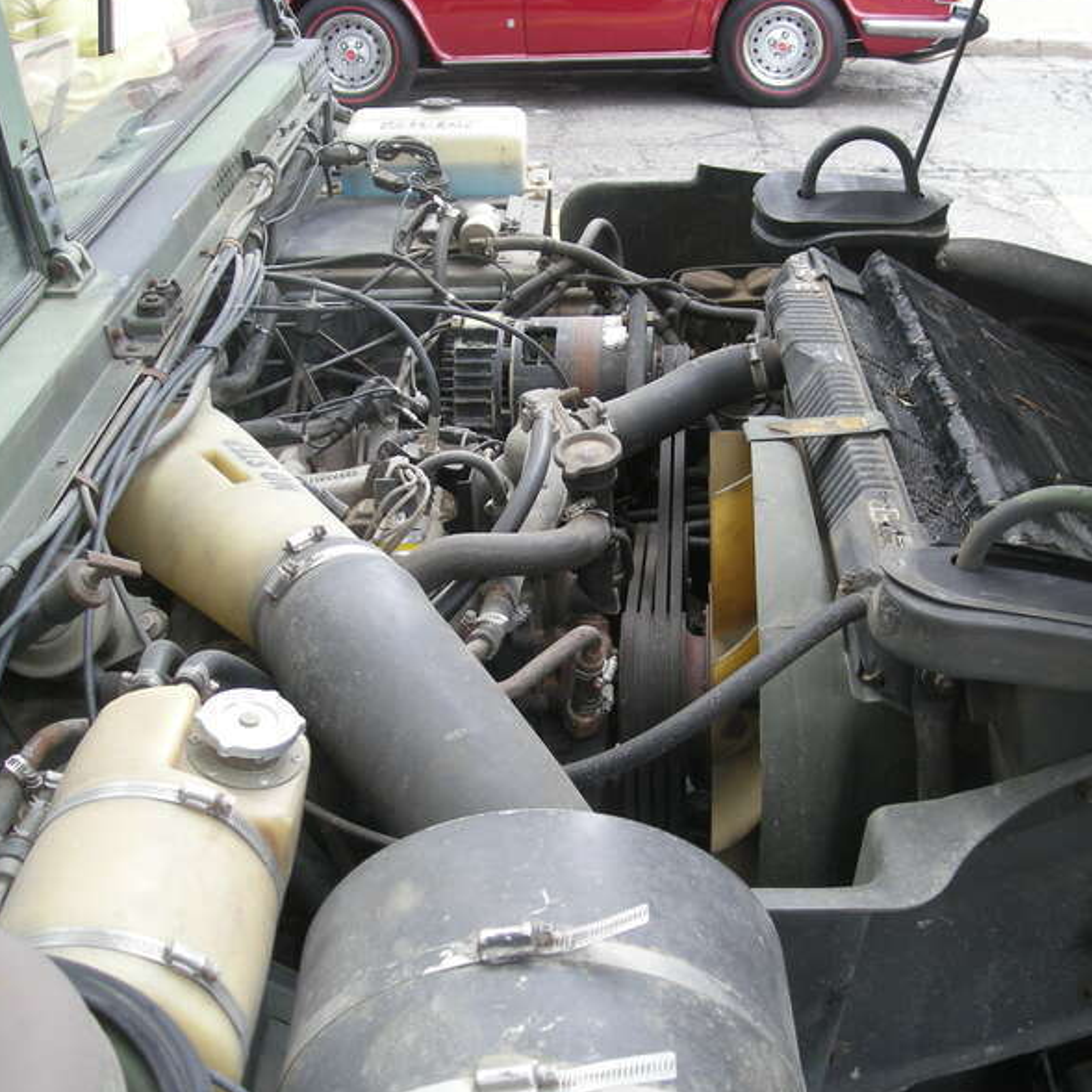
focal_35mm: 42
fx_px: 1499
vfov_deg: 40.0
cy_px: 543
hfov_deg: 39.9
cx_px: 632
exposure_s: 1/60
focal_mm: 5.7
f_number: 2.8
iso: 75
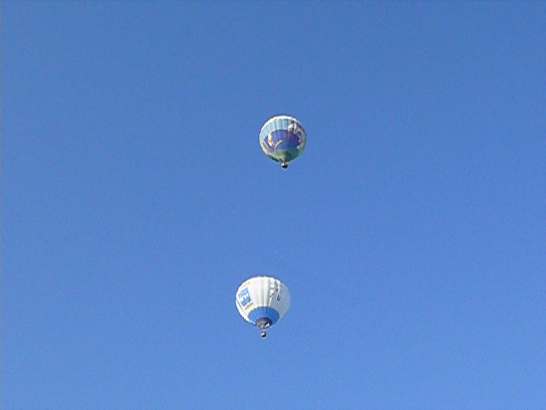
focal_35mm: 63
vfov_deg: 23.3
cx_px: 273
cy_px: 205
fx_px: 994
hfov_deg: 30.7
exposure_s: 1/160
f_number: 11
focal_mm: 13.3
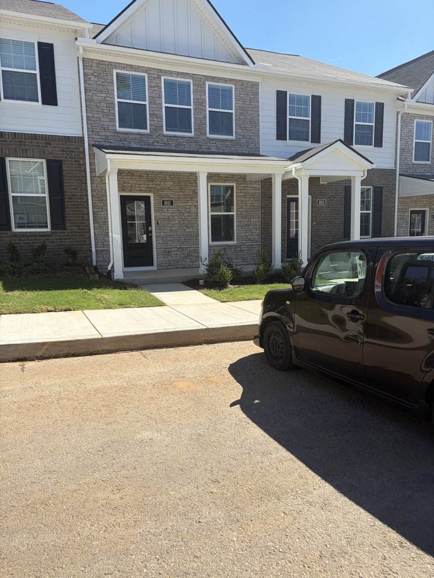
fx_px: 435
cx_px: 217
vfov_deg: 67.3
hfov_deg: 53.1
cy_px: 289
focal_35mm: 26
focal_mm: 5.96
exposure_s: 1/2639
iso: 50
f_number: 1.6
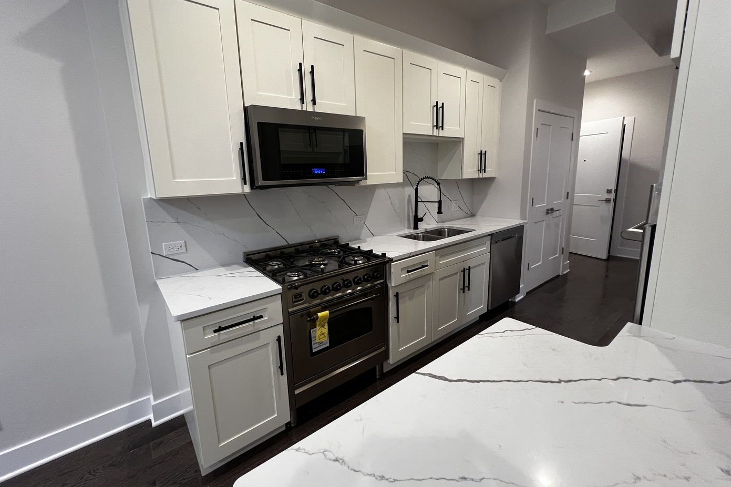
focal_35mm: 14
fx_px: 284
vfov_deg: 81.1
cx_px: 355
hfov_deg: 104.2
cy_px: 233
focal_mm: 1.57
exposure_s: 1/60
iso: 250
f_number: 1.8
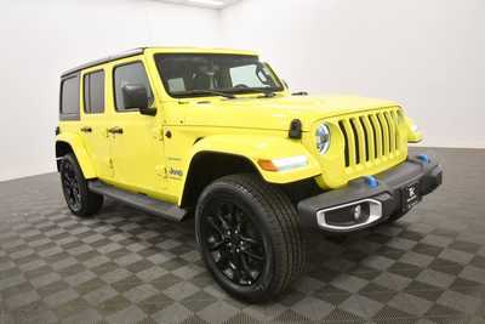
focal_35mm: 27
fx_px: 364
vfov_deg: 48.0
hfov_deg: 67.4
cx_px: 242
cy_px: 162
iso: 900
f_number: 5.3
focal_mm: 18
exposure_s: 1/125
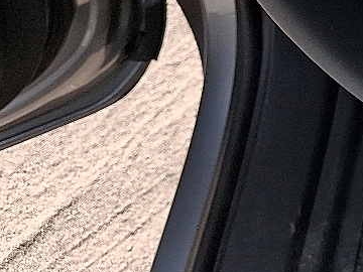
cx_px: 693
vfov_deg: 11.8
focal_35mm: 111
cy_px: -286
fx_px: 1164
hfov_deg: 14.9
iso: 30
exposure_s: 1/769
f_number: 1.8
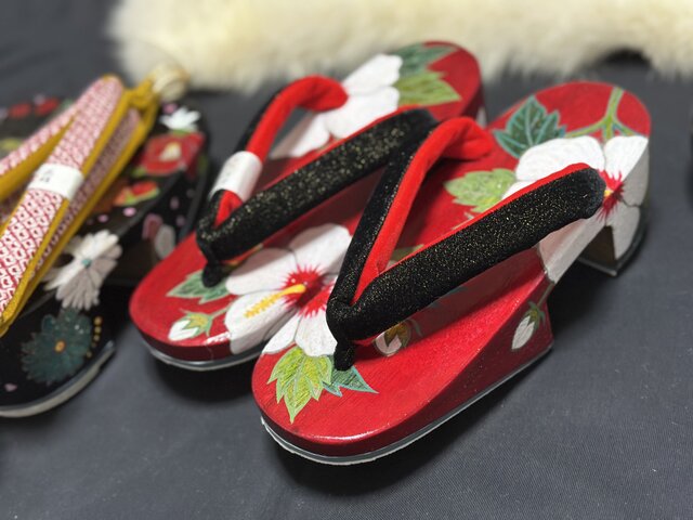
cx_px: 346
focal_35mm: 48
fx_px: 961
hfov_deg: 39.7
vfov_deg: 30.3
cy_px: 260
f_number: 1.78
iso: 400
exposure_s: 1/40
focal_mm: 6.86
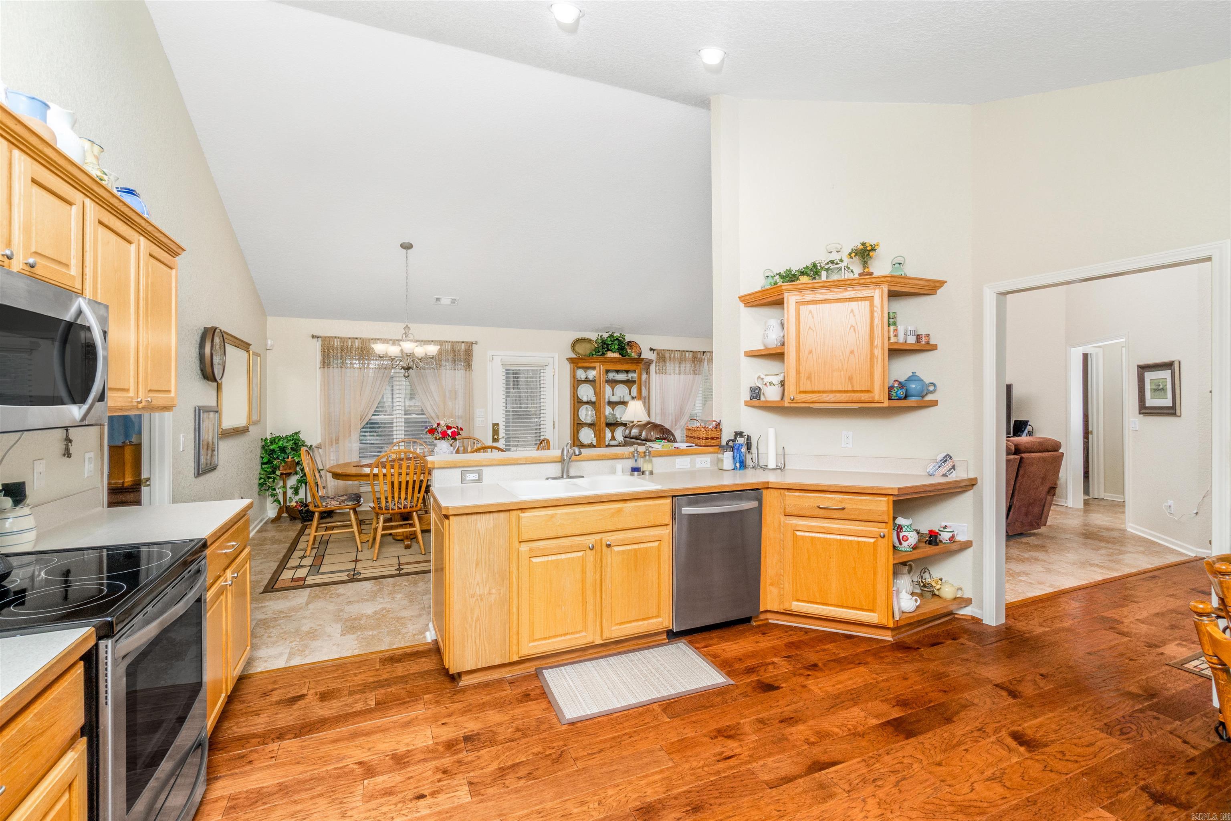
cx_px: 616
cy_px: 410
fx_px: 513
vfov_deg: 77.3
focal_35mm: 15
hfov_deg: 100.4
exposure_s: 1/1.25
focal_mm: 10
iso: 320
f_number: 11
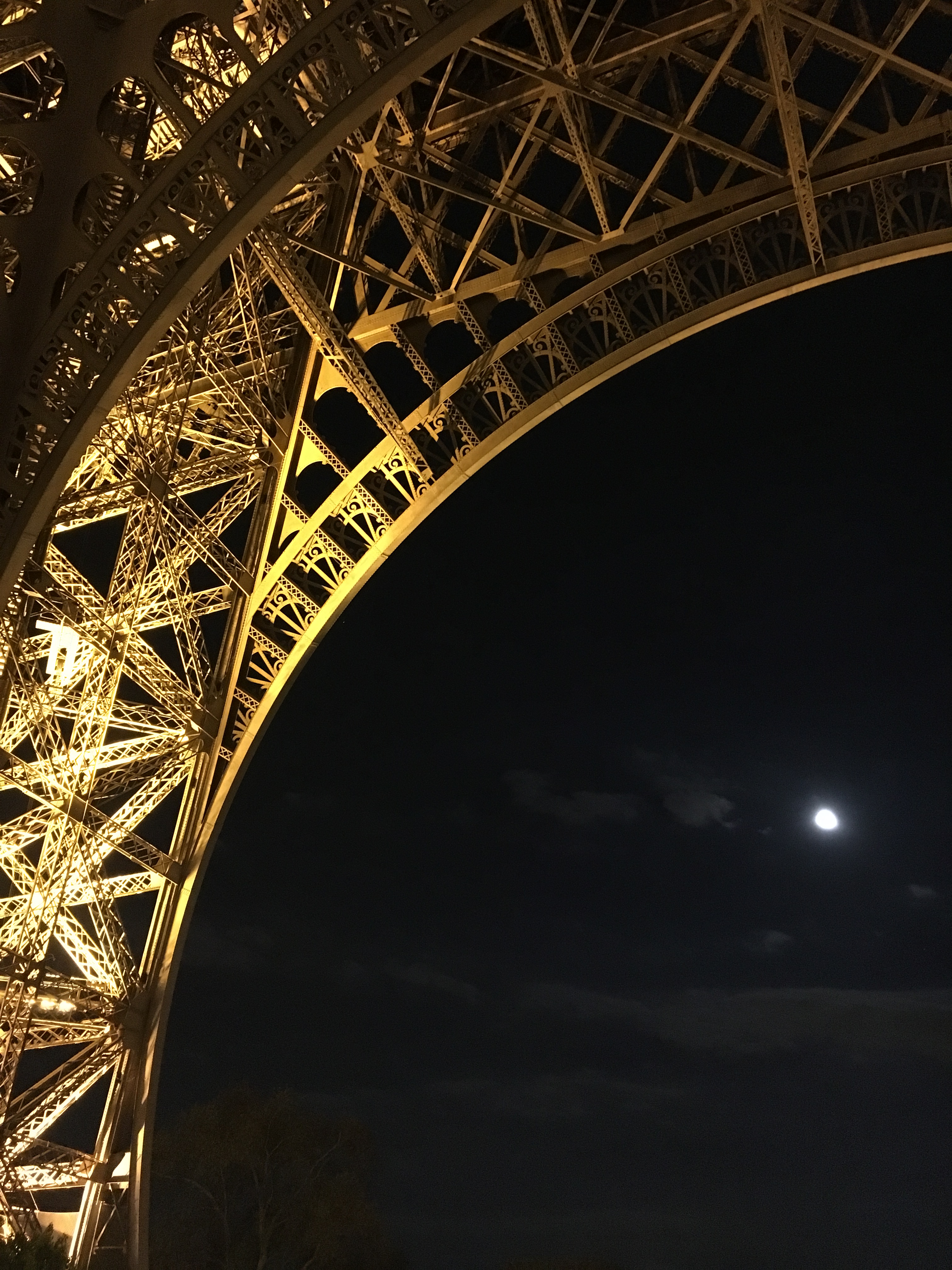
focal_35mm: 29
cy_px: 635
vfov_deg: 61.7
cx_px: 476
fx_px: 1063
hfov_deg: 48.2
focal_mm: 4.15
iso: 640
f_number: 2.2
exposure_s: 1/17
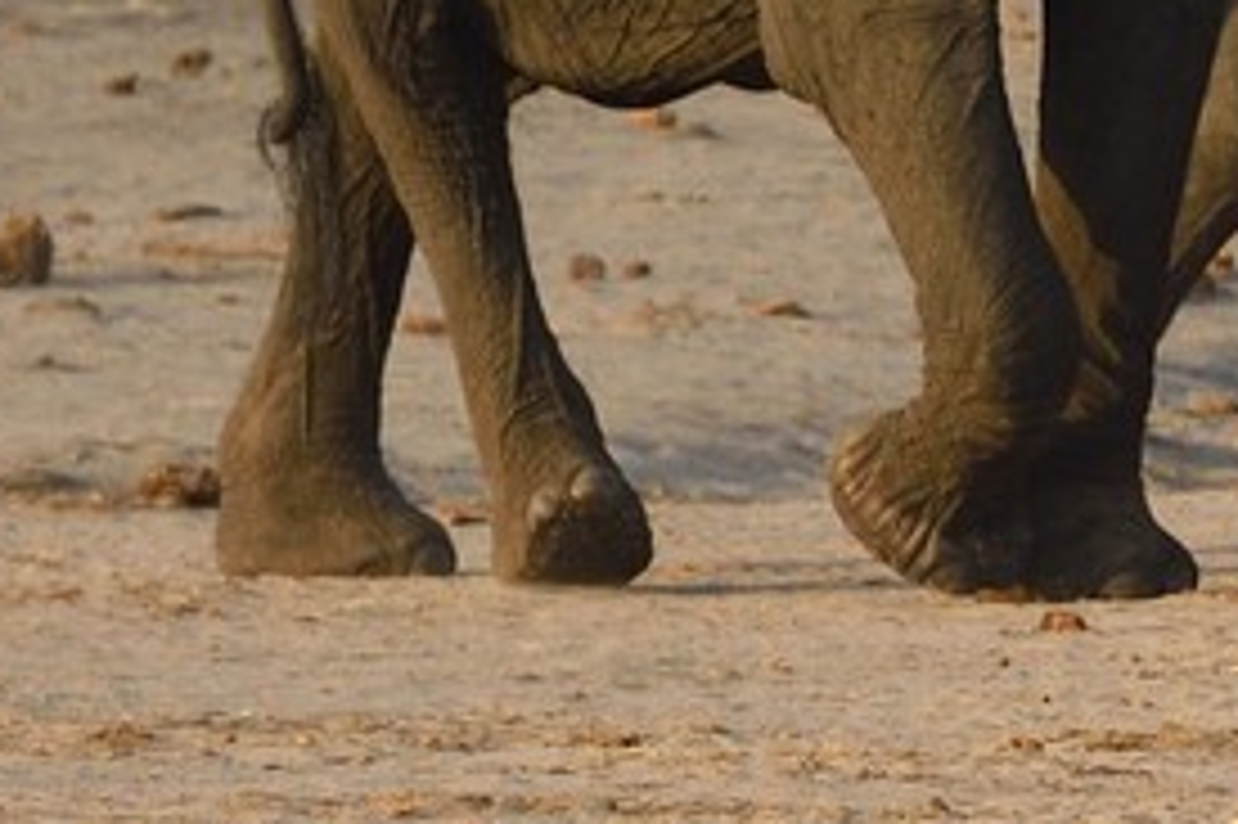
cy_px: -671
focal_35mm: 1573
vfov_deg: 0.9
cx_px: 3534
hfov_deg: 1.3
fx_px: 54059
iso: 800
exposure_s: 1/1000
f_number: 6.3
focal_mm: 270
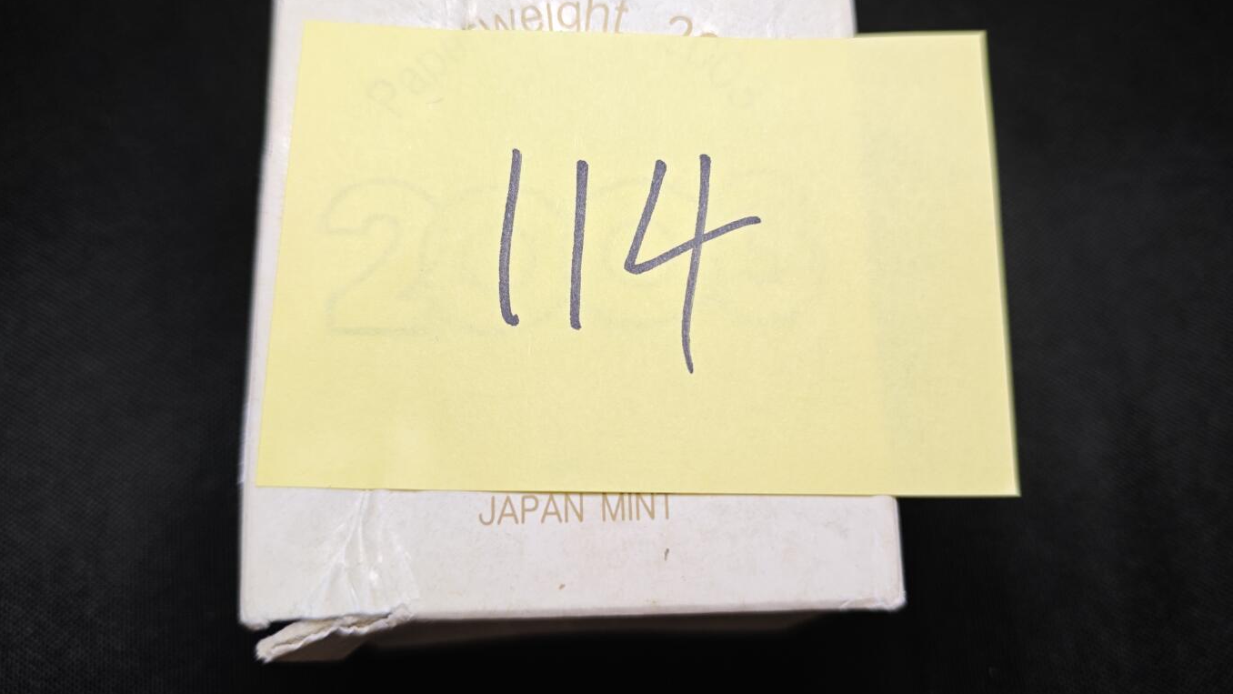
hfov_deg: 69.9
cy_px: 282
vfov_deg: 42.7
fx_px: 883
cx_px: 618
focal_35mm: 27
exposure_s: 1/104
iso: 50
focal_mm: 5.84
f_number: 1.6
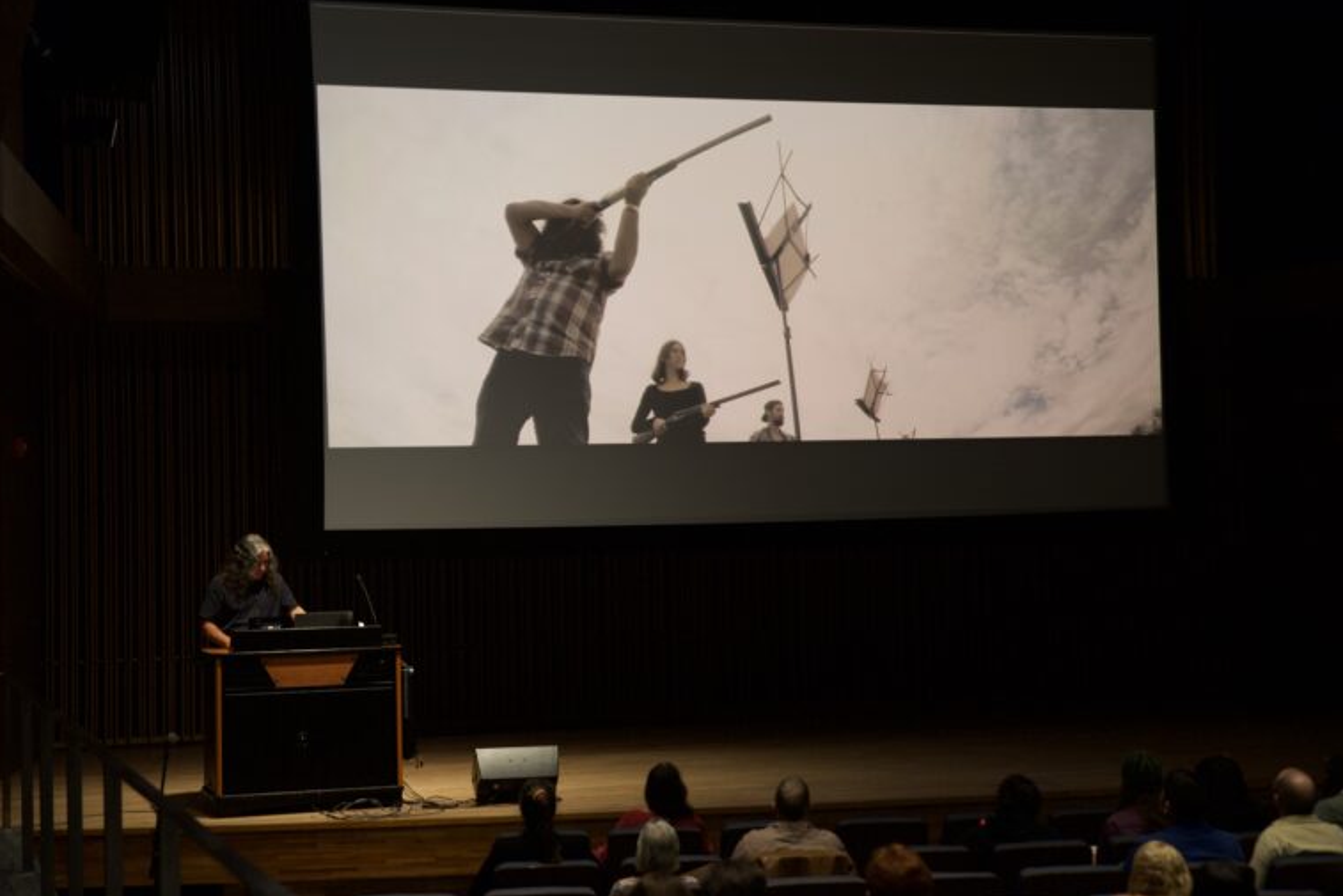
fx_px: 2462
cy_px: 446
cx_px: 665
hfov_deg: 30.5
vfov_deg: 20.6
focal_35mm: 66
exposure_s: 1/30
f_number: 4
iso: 1000
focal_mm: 65
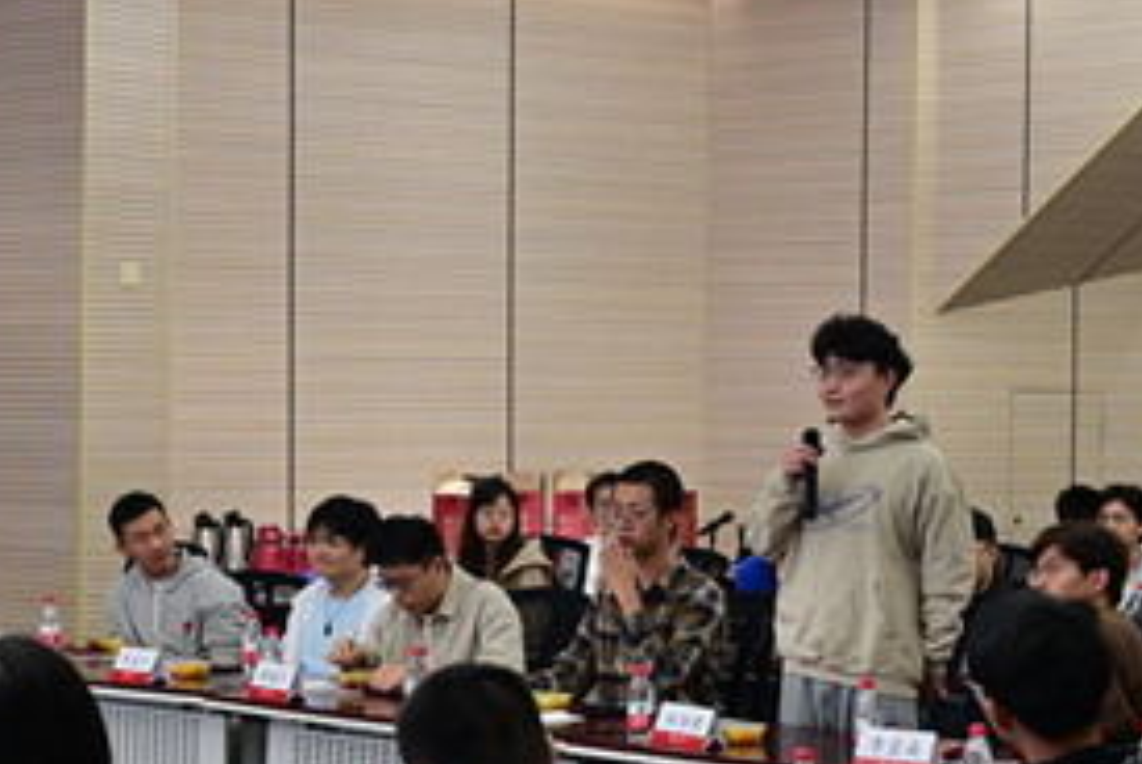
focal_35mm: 87
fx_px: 2751
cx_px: 801
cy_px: 523
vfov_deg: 15.8
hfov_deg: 23.3
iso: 800
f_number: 5.6
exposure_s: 1/125
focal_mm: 26.5
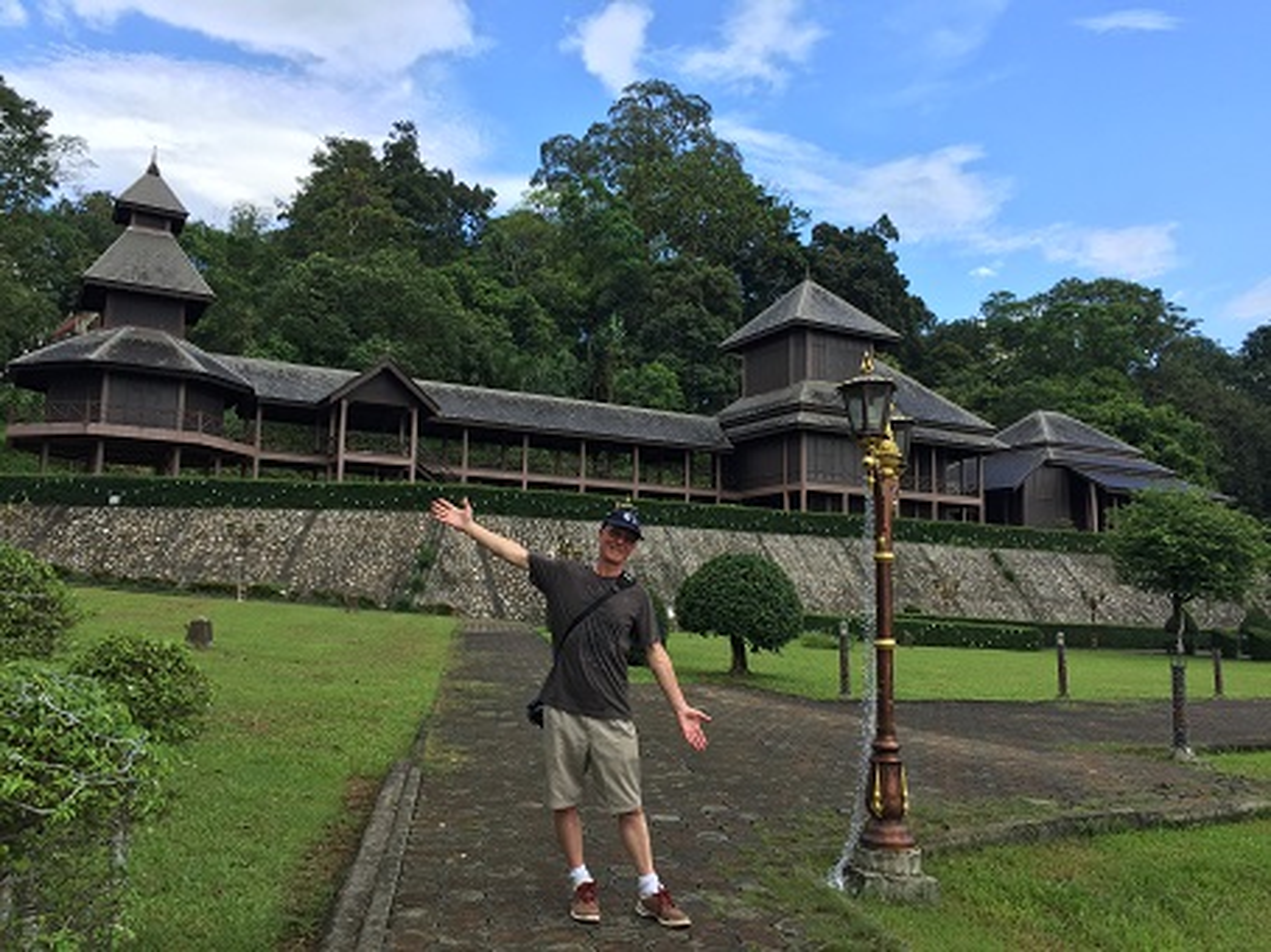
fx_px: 1064
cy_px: 476
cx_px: 636
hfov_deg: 61.7
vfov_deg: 48.2
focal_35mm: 29
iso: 32
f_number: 2.2
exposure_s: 1/775
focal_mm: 4.15
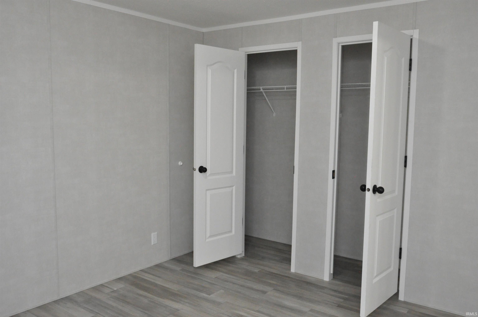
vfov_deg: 43.5
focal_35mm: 30
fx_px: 398
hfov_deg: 62.0
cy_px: 158
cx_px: 239
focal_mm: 20
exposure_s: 1/60
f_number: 8
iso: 3200
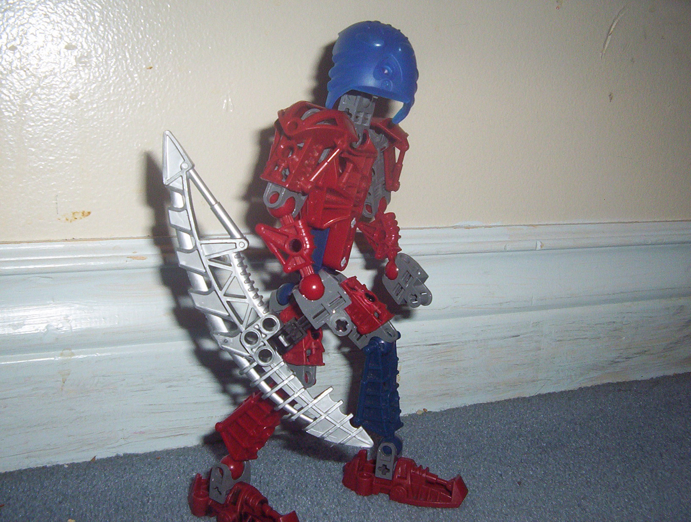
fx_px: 780
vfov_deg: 37.0
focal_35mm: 39
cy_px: 261
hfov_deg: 47.8
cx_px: 346
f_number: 3.84
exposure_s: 1/60
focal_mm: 5.26
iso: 140
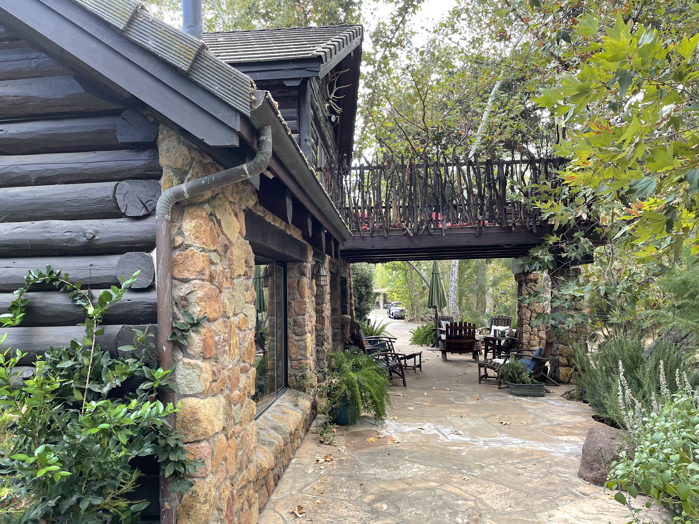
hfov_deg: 67.3
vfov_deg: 53.1
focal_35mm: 26
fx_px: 525
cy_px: 262
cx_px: 350
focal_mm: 5.1
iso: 50
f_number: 1.6
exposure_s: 1/121
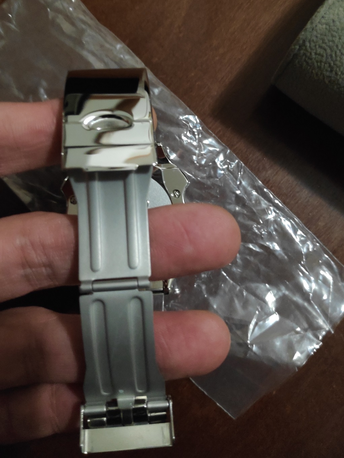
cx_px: 171
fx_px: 331
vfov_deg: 68.7
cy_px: 184
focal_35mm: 25
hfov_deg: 54.9
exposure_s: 1/20
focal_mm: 3.94
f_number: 1.9
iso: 2943
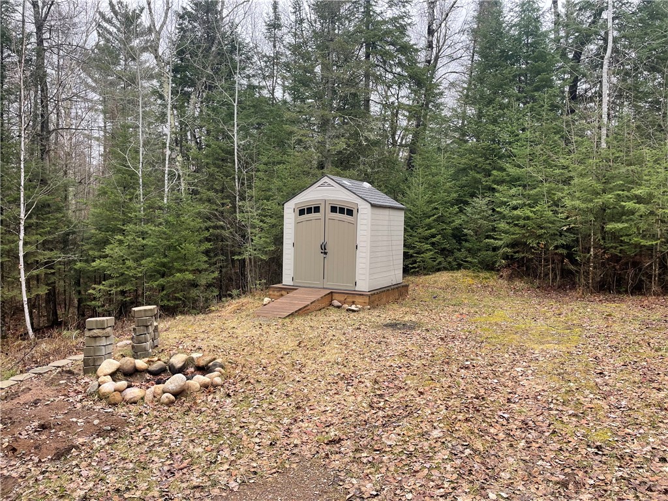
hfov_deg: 67.3
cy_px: 250
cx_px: 334
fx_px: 502
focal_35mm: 26
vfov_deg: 53.1
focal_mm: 4.2
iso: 32
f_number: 1.6
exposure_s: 1/353
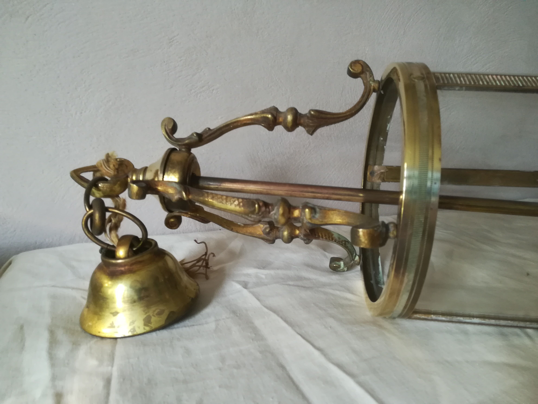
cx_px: 269
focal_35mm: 26
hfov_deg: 67.3
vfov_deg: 53.1
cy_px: 202
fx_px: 404
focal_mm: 3.83
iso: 160
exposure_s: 1/33.3
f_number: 2.2
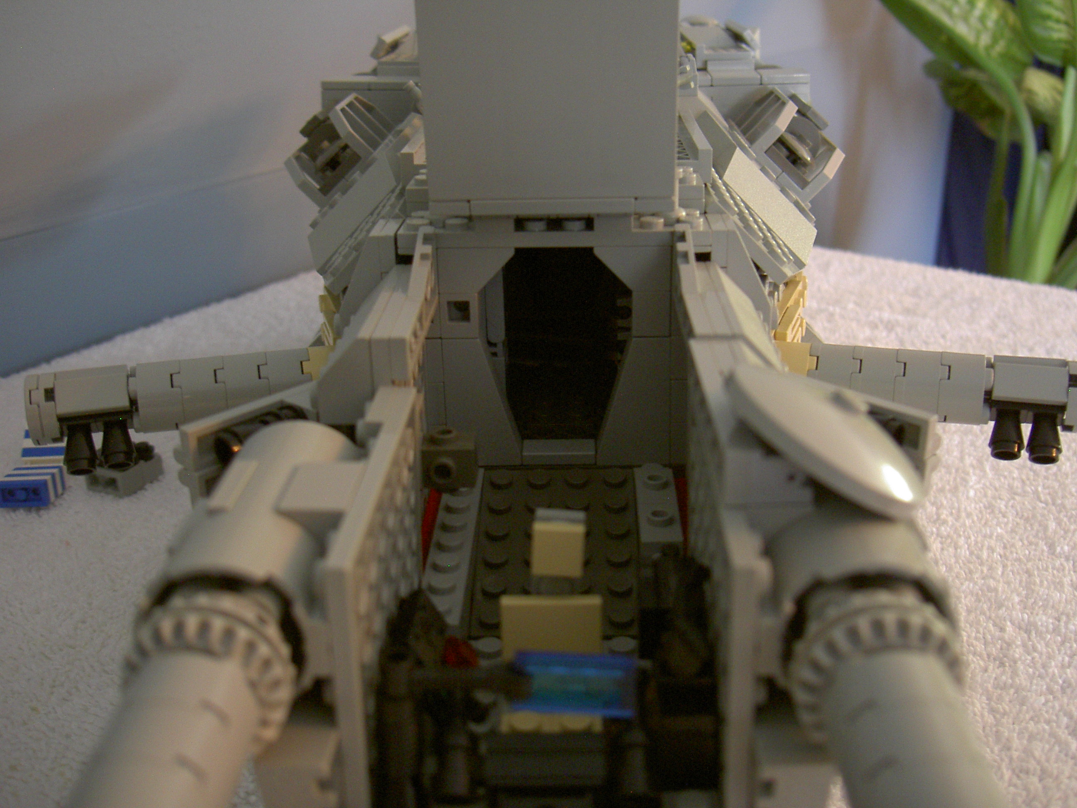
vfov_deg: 36.8
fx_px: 1213
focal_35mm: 39
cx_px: 538
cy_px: 404
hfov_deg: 47.9
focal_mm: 8
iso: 100
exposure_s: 1/8
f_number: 2.8
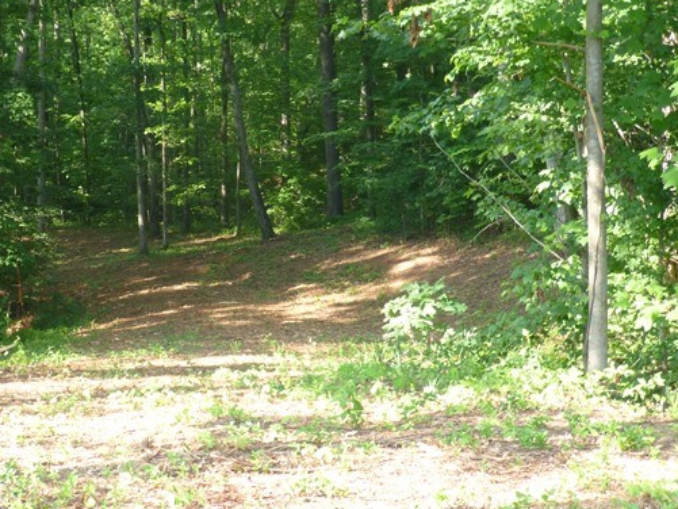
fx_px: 1469
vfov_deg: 19.6
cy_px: 175
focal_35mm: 75
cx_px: 202
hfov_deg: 25.8
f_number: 4.2
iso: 160
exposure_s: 1/60
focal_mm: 8.5
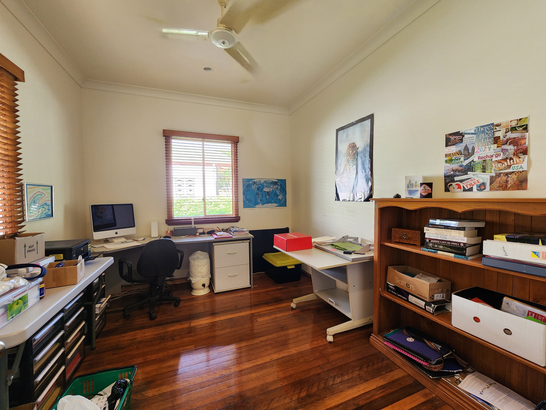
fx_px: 205
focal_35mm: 13
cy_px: 205
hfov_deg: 106.2
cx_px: 273
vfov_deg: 89.9
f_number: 2.2
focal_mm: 2.2
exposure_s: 1/50
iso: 125
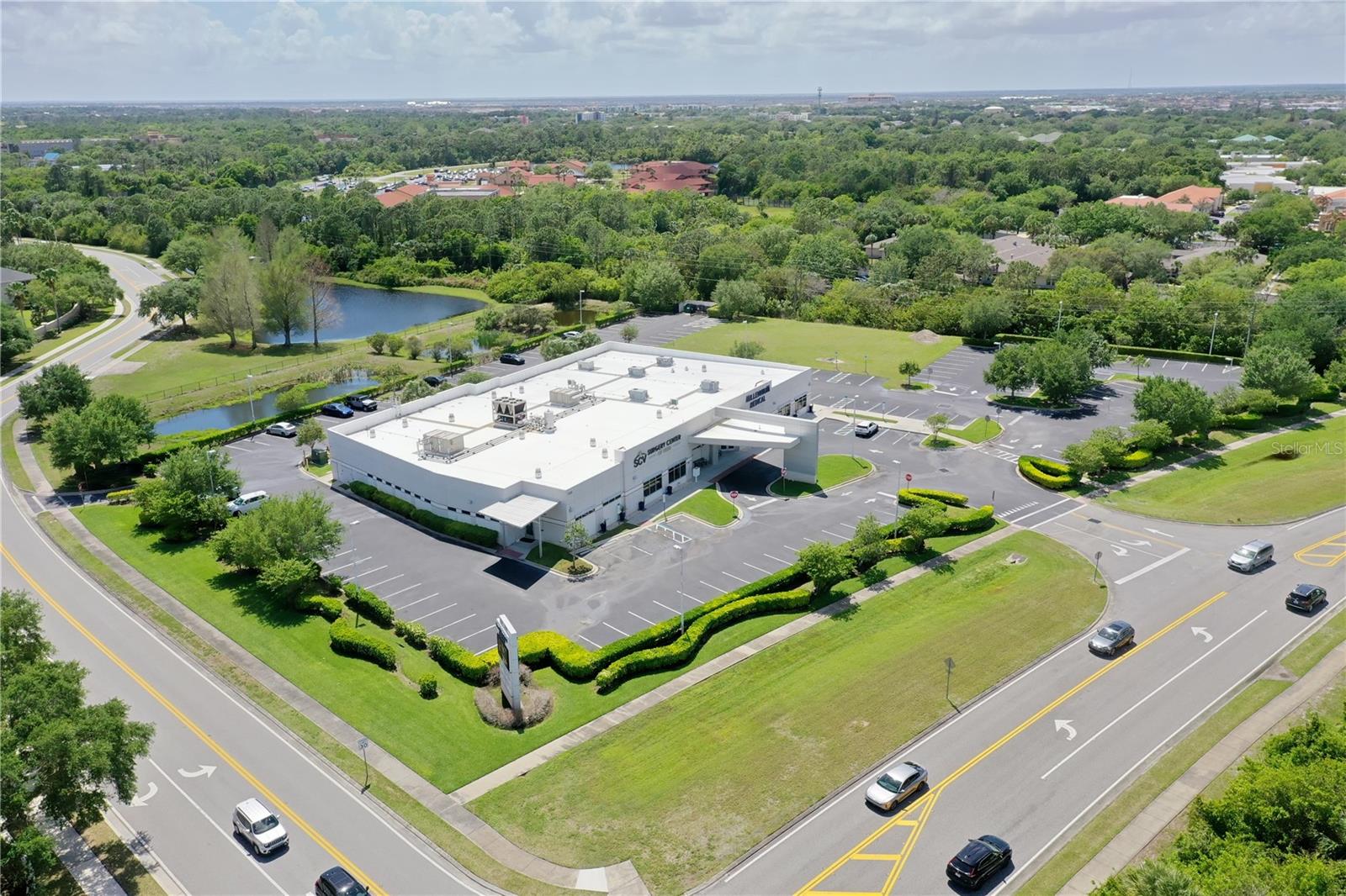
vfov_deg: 46.4
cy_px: 448
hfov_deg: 65.5
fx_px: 1047
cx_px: 673
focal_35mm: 28
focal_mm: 10.26
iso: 100
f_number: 5.6
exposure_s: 1/320
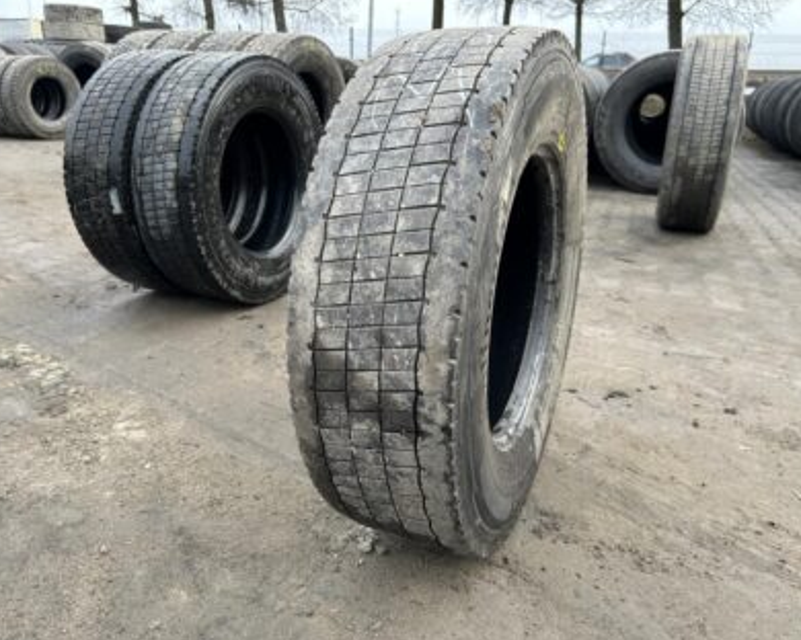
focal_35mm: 28
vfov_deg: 51.5
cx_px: 409
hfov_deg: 62.2
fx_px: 664
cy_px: 325
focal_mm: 5.7
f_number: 1.5
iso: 50
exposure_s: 1/387
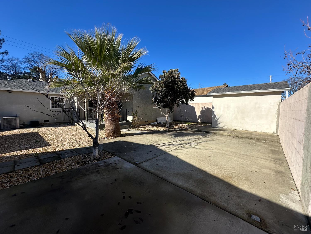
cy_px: 117
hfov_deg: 102.1
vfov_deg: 85.7
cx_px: 156
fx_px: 126
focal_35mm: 14
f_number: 2.2
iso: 50
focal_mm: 2.22
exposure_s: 1/1383
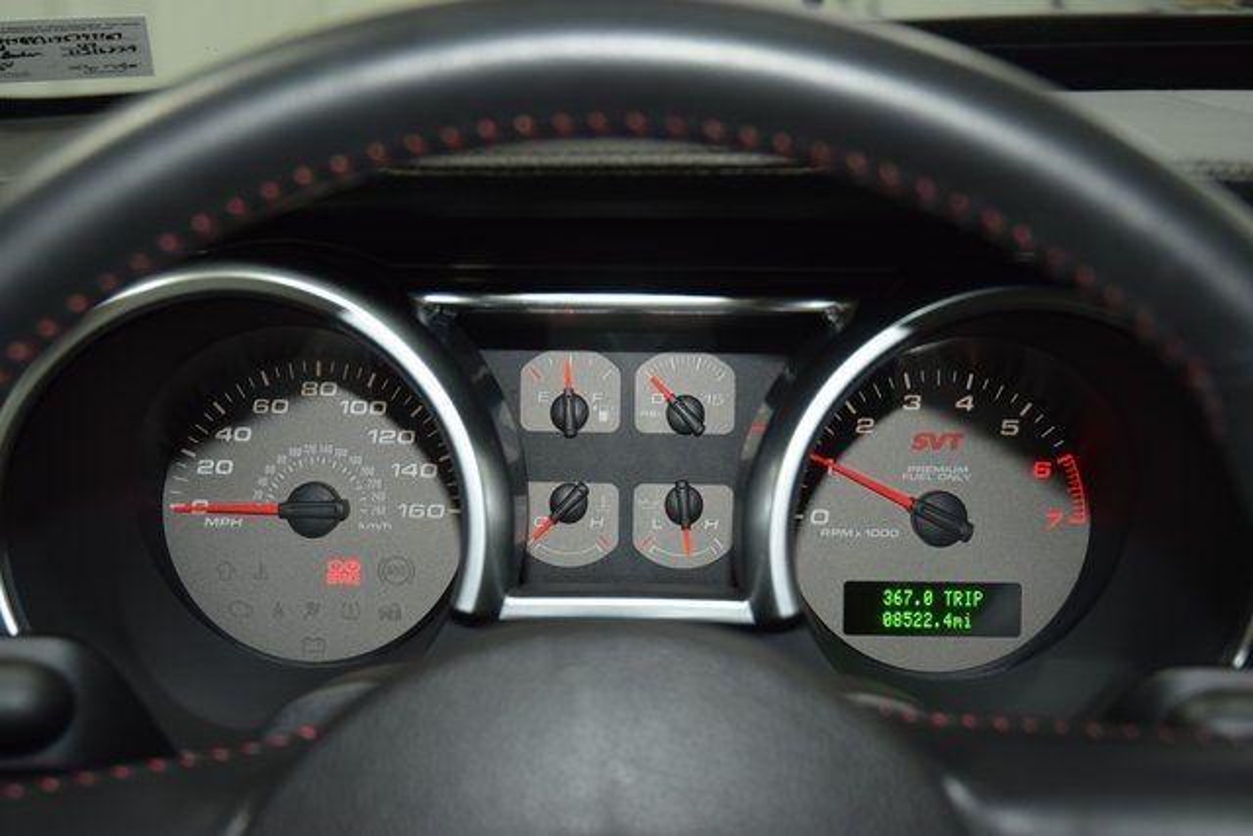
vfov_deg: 26.5
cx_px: 626
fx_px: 1775
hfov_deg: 38.9
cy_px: 418
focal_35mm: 51
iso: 800
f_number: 4
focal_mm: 34
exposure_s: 1/50
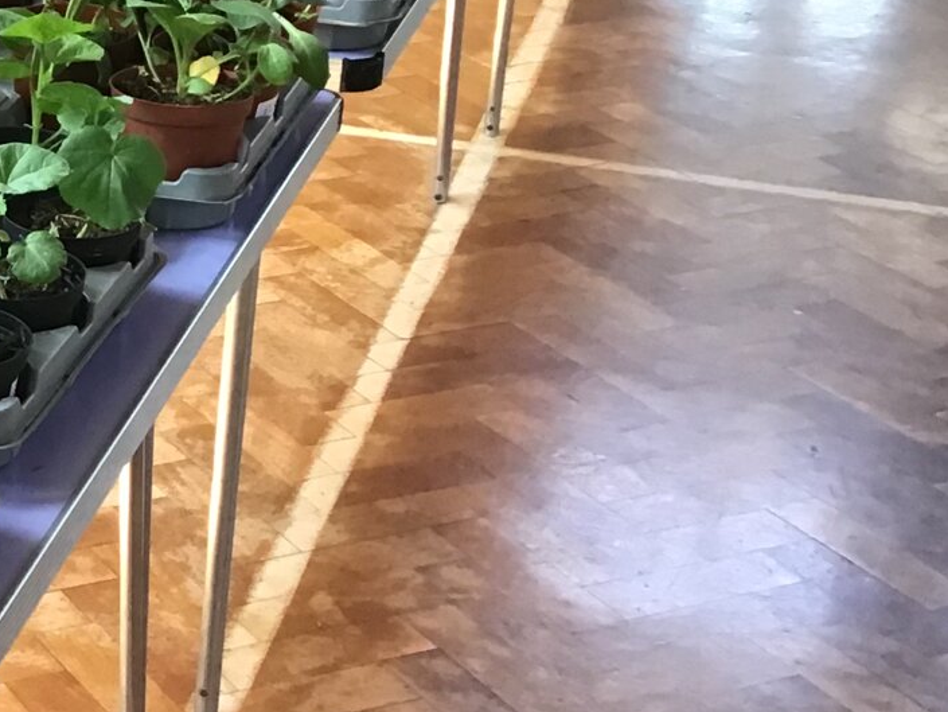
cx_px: -338
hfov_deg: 19.7
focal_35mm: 90
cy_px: 315
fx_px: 2465
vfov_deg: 16.4
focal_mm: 3.3
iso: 50
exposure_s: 1/33
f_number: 2.4
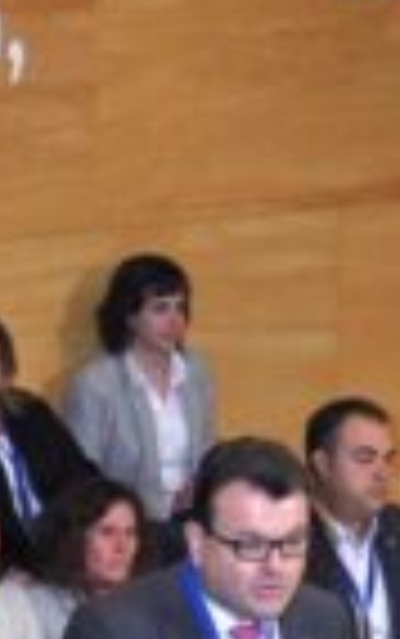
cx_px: 108
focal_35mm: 265
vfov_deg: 7.9
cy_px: 410
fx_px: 4613
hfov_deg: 5.0
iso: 400
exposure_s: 1/50
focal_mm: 38
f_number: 5.6
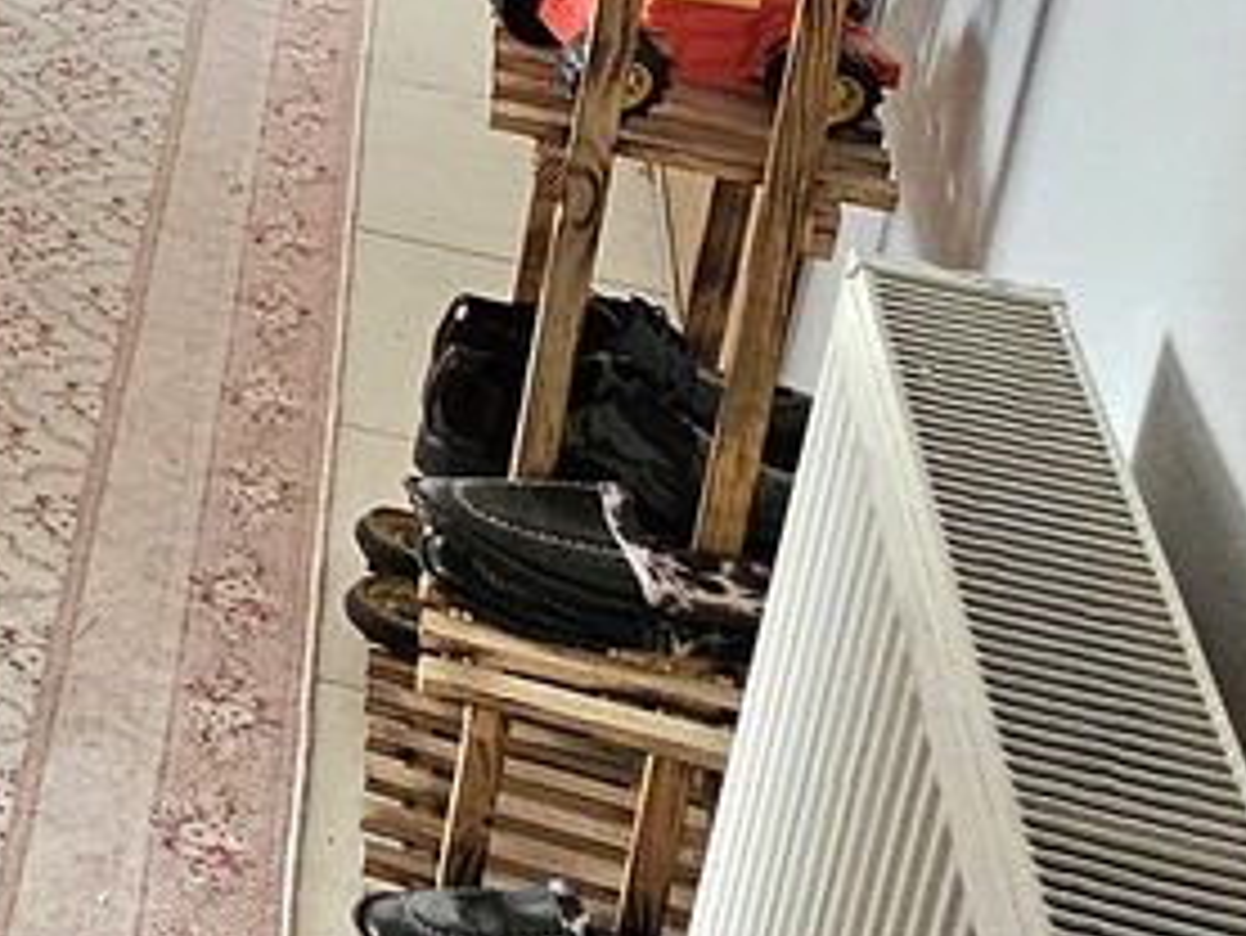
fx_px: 2701
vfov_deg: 18.3
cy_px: -297
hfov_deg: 19.4
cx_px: -1003
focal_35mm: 75
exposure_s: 1/50.3
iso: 400
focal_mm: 2.2
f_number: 2.2
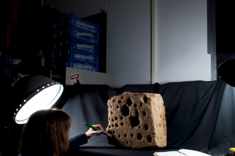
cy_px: 95
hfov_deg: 51.6
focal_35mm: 37
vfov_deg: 35.7
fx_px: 241
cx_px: 141
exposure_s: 1/1.25
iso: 200
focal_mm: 20
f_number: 22
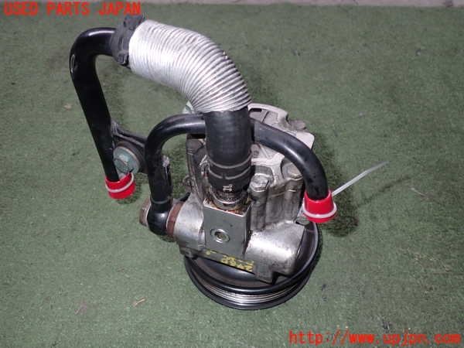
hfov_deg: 60.0
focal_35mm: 30
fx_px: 402
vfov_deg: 46.8
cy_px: 174
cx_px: 232
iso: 200
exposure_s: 1/30
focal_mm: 5.4
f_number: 6.3
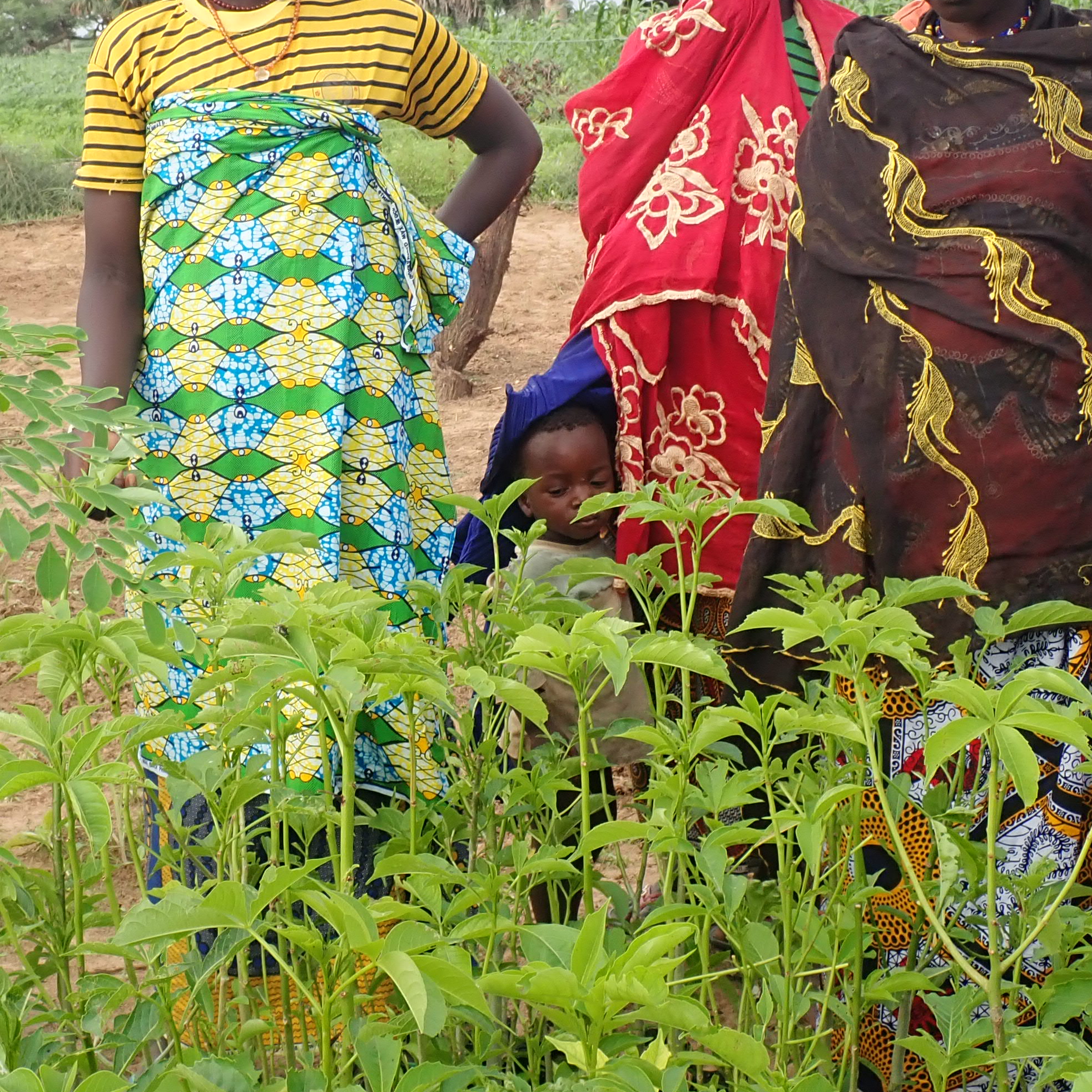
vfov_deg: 27.3
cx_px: 231
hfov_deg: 26.8
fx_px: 2248
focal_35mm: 63
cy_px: 461
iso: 100
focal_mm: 6.42
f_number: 3.5
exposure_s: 1/250
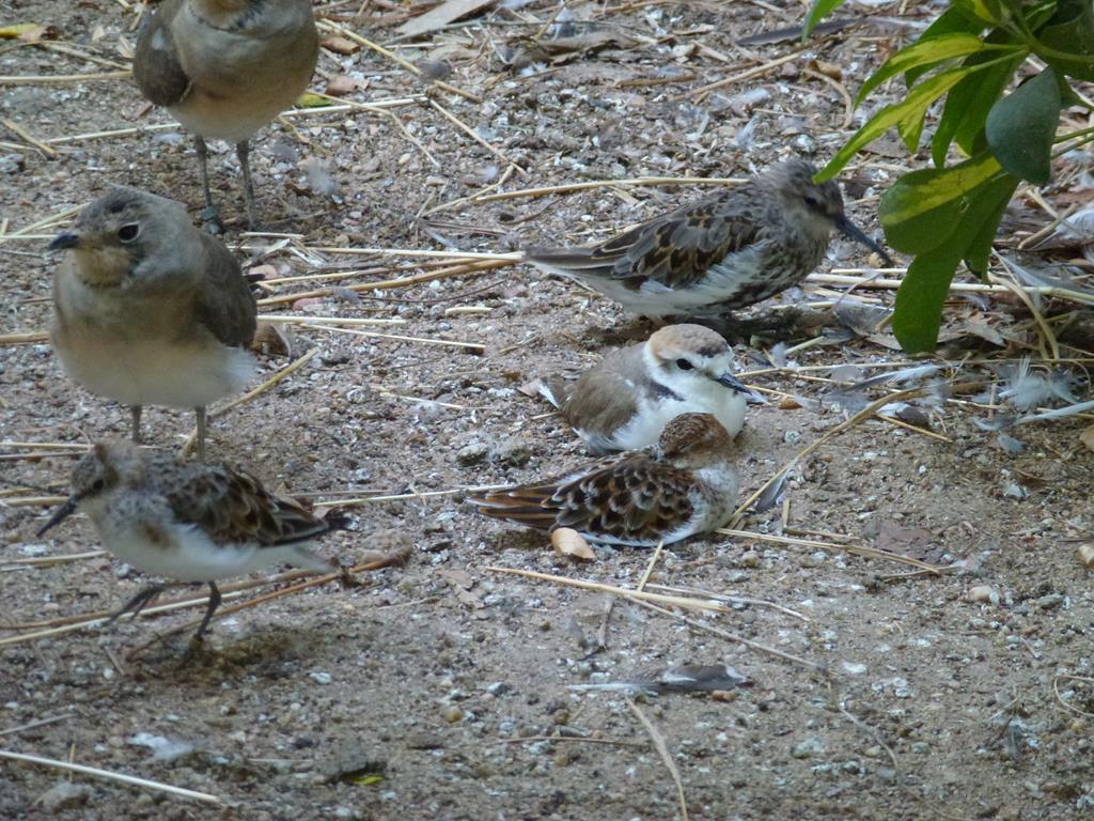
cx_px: 547
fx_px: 11219
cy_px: 410
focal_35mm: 355
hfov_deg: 5.6
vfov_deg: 4.2
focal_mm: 63.6
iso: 400
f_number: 5.9
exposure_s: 1/40
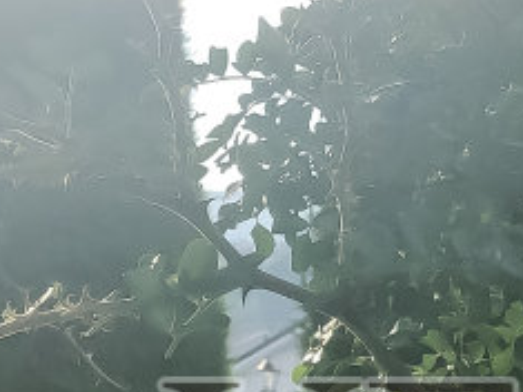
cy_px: 530
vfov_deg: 7.7
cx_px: 534
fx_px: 2884
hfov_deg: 10.3
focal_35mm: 191
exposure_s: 1/530
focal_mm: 3.99
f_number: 1.8
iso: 20
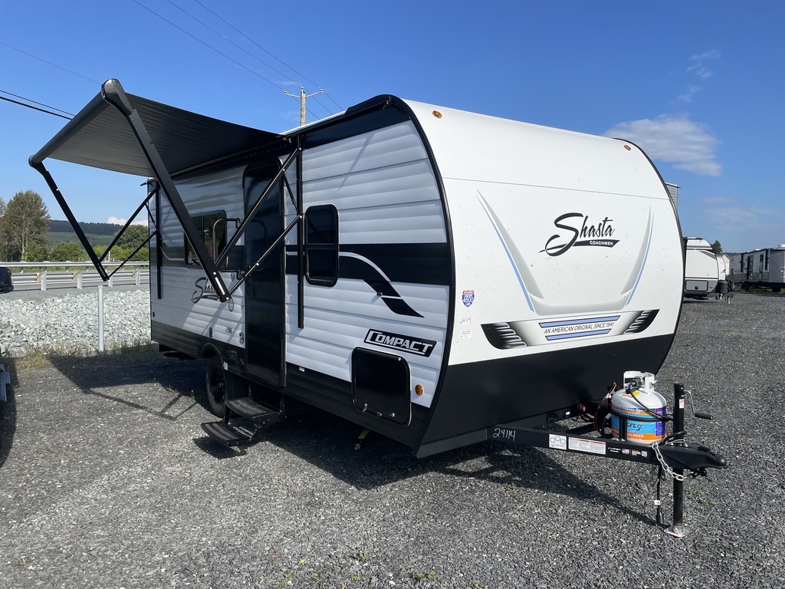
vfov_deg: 53.1
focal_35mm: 26
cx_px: 392
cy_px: 294
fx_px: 590
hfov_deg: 67.3
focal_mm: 4.2
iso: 32
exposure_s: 1/6135
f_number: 1.6
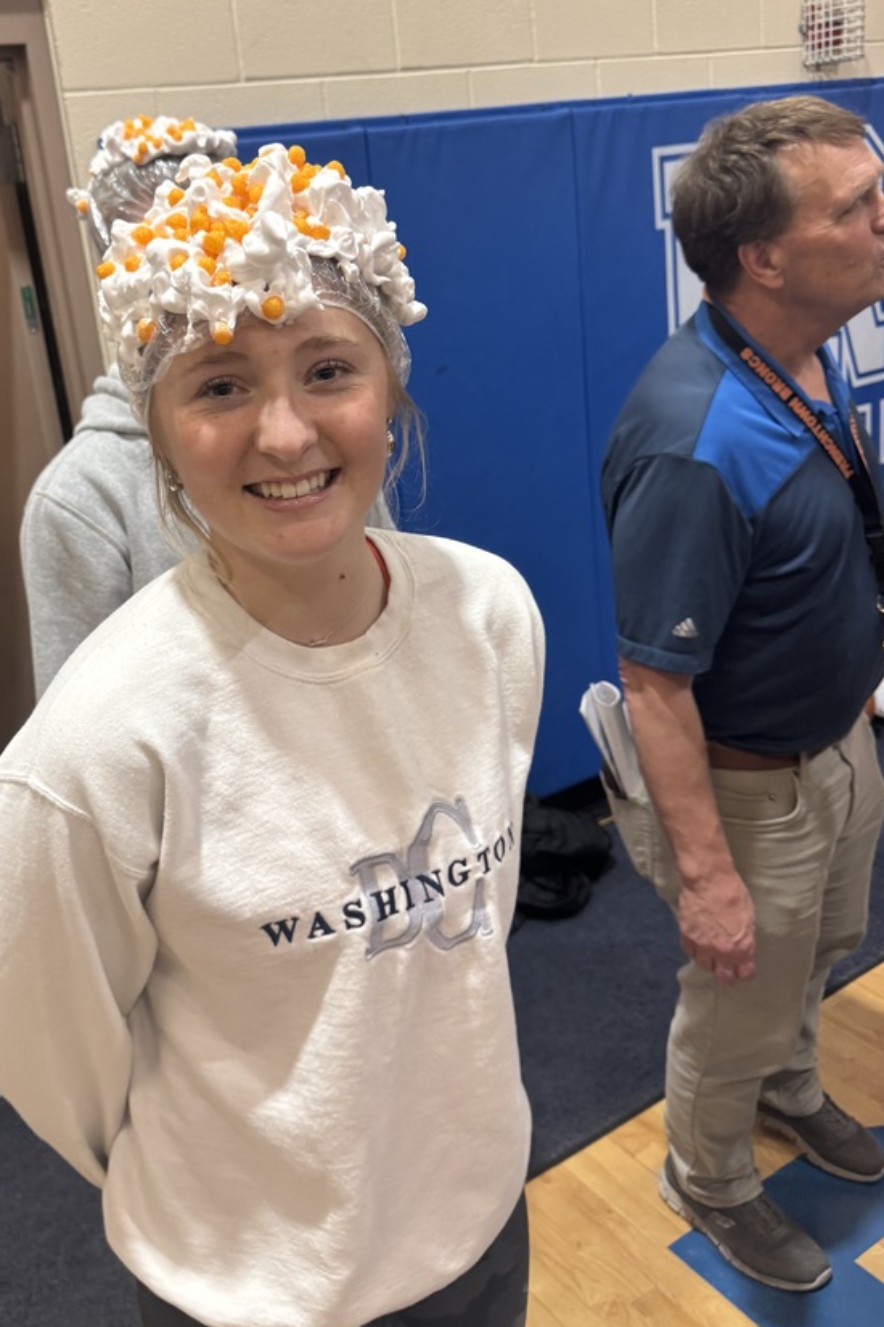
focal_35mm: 31
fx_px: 1142
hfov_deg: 41.8
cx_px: 299
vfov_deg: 60.0
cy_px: 569
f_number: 1.78
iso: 160
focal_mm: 6.76
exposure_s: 1/120
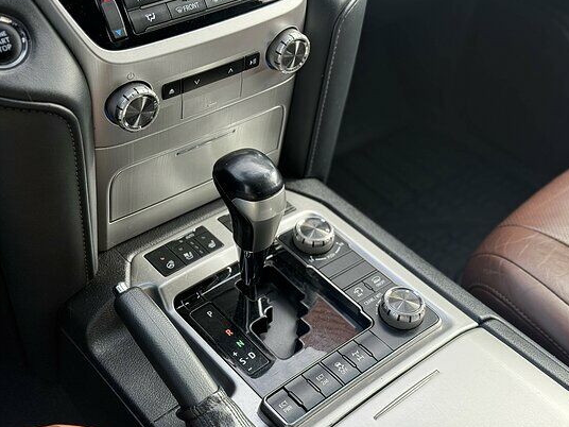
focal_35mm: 49
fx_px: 805
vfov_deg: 29.7
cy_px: 214
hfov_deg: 38.9
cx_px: 289
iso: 100
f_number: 1.78
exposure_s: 1/259
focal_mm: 6.76
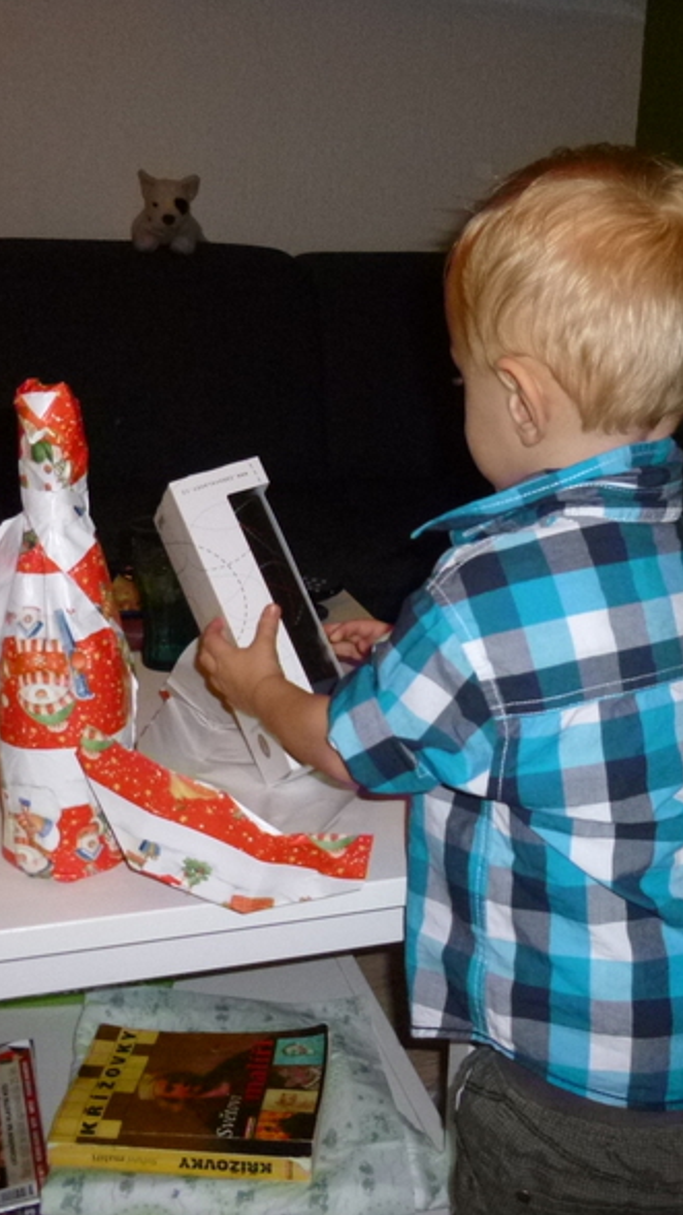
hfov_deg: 31.8
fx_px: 1192
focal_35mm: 37
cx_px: 423
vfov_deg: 54.0
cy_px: 606
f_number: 3.1
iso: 400
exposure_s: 1/60
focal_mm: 4.5
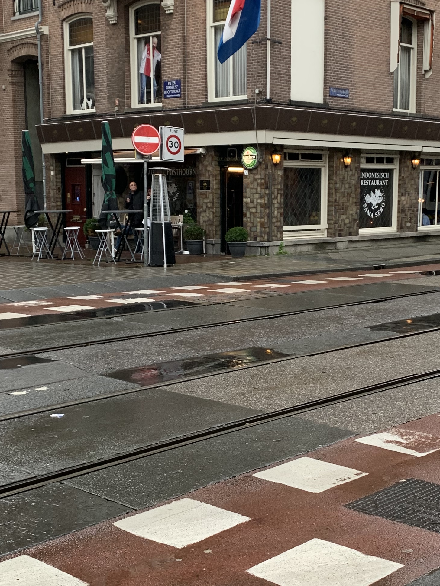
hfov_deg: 27.0
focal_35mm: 54
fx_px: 915
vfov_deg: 35.5
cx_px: 258
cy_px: 306
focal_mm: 4.25
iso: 100
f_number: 1.8
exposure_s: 1/115
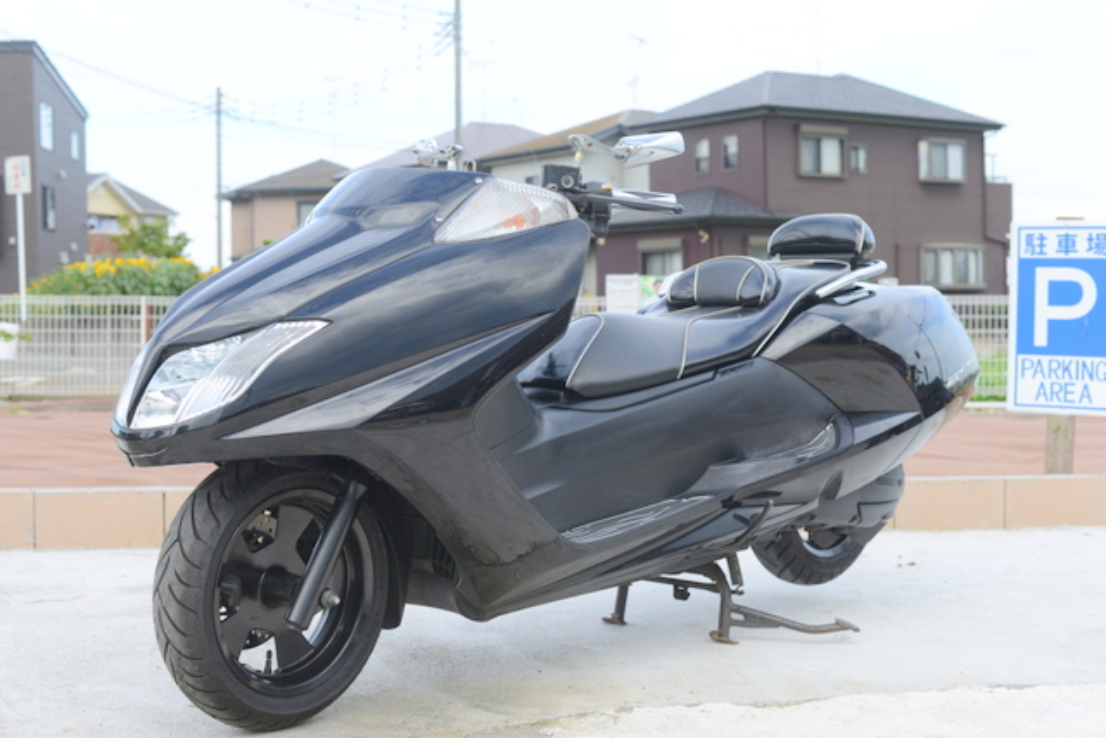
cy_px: 369
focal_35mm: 50
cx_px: 553
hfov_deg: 39.6
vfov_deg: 27.0
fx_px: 1536
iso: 100
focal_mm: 50
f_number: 6.3
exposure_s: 1/160
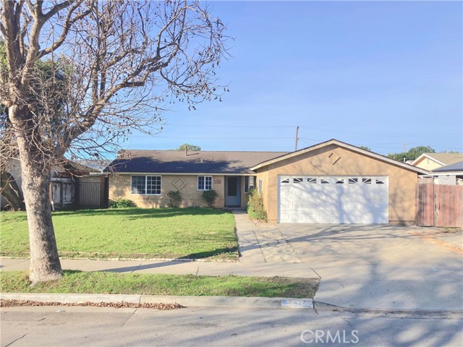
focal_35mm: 28
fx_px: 375
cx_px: 232
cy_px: 174
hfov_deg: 63.4
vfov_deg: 49.7
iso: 20
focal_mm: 3.99
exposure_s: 1/2183
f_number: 1.8
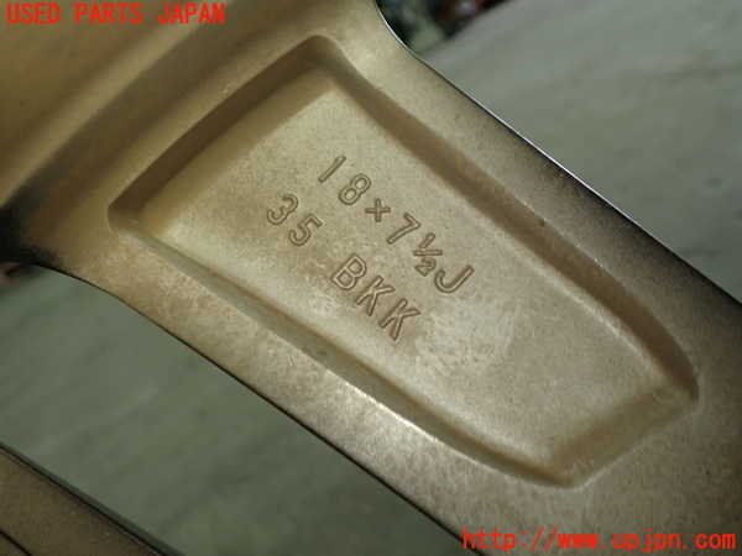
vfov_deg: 46.8
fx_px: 643
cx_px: 371
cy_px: 278
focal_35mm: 30
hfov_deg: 60.0
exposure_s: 1/30
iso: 200
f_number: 2.3
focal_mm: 5.4
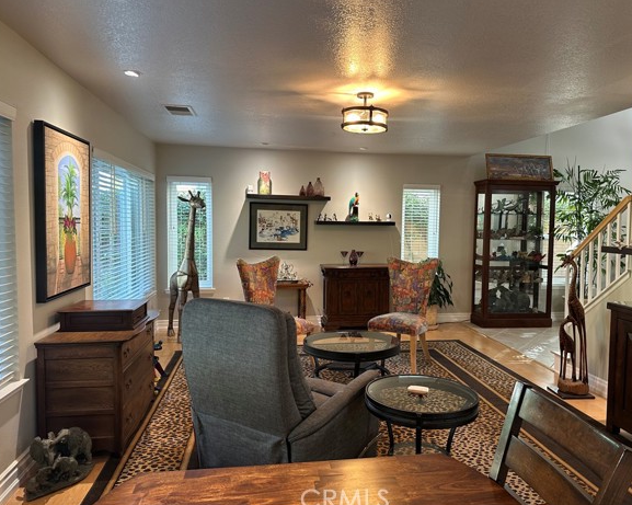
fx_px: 486
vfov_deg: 54.9
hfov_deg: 65.9
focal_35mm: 26
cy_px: 252
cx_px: 343
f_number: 1.78
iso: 125
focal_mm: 6.86
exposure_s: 1/60
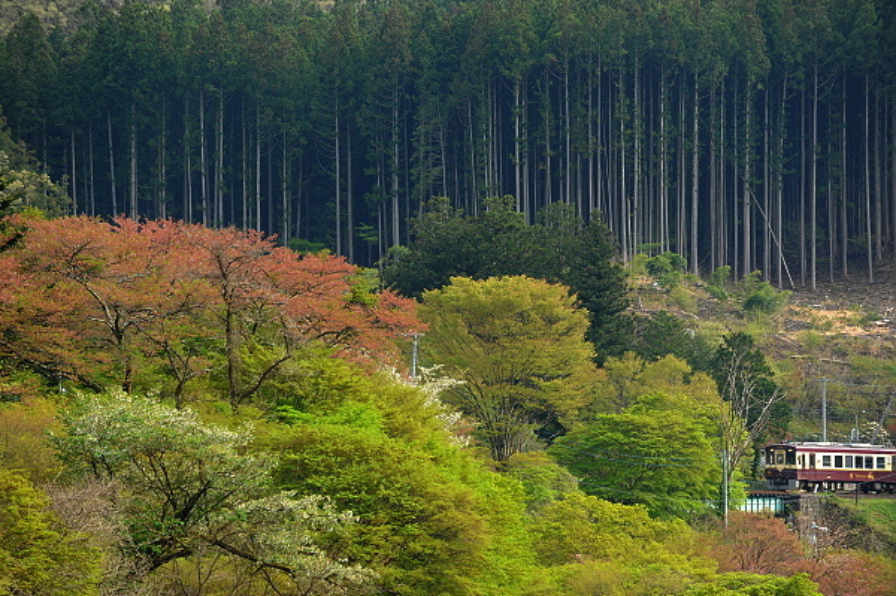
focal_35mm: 200
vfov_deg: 6.9
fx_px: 4974
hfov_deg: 10.3
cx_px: 448
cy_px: 298
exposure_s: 1/400
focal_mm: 200
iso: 400
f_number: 5.6
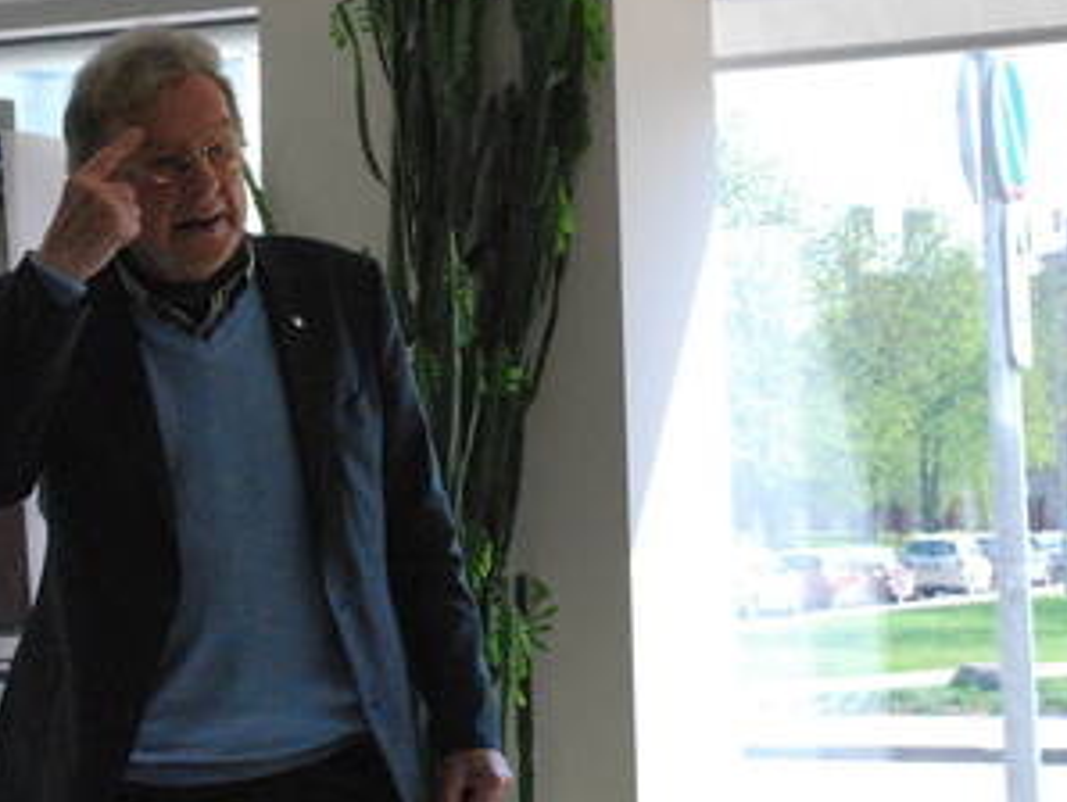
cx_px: 208
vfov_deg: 15.7
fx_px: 2900
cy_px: 190
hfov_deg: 20.6
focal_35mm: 94
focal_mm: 36
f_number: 10
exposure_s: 1/400
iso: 1600
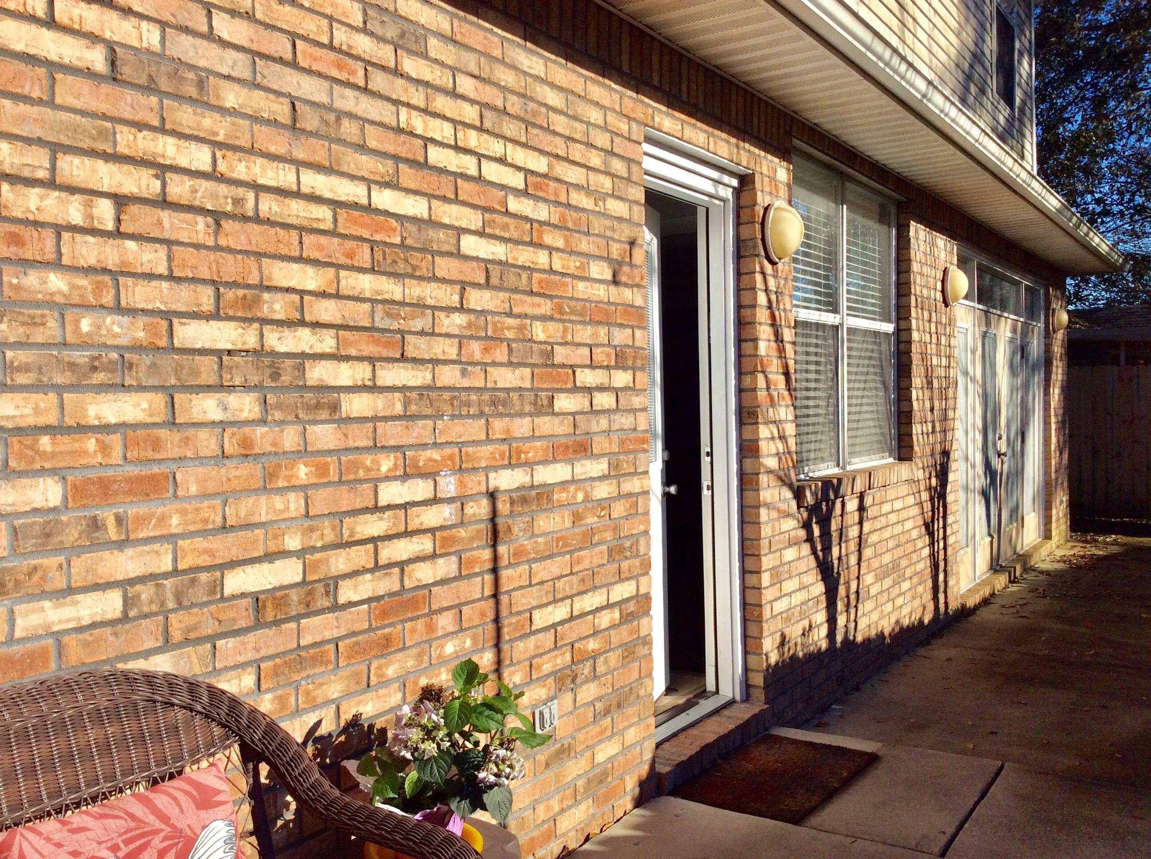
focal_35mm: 32
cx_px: 576
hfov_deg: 56.9
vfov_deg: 44.1
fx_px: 1062
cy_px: 430
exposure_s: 1/1972
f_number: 2.4
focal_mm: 3.3
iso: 32
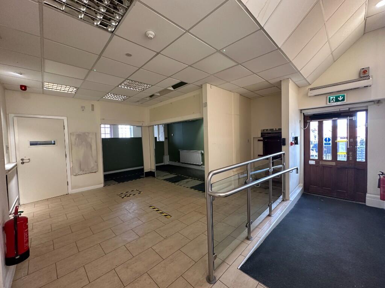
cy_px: 144
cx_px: 192
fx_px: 156
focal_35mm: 14
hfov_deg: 102.1
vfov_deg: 85.7
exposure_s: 1/99
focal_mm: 2.22
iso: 250
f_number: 2.2
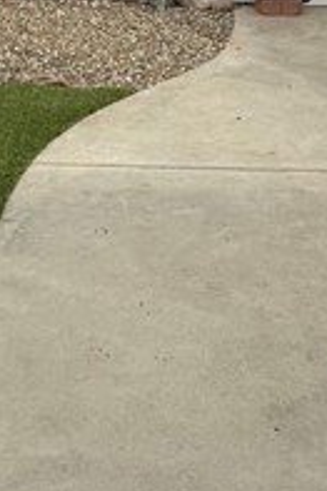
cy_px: -15
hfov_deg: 16.8
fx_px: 1105
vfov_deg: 23.8
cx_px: 235
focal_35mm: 81
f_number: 1.78
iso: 80
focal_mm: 6.76
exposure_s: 1/4167
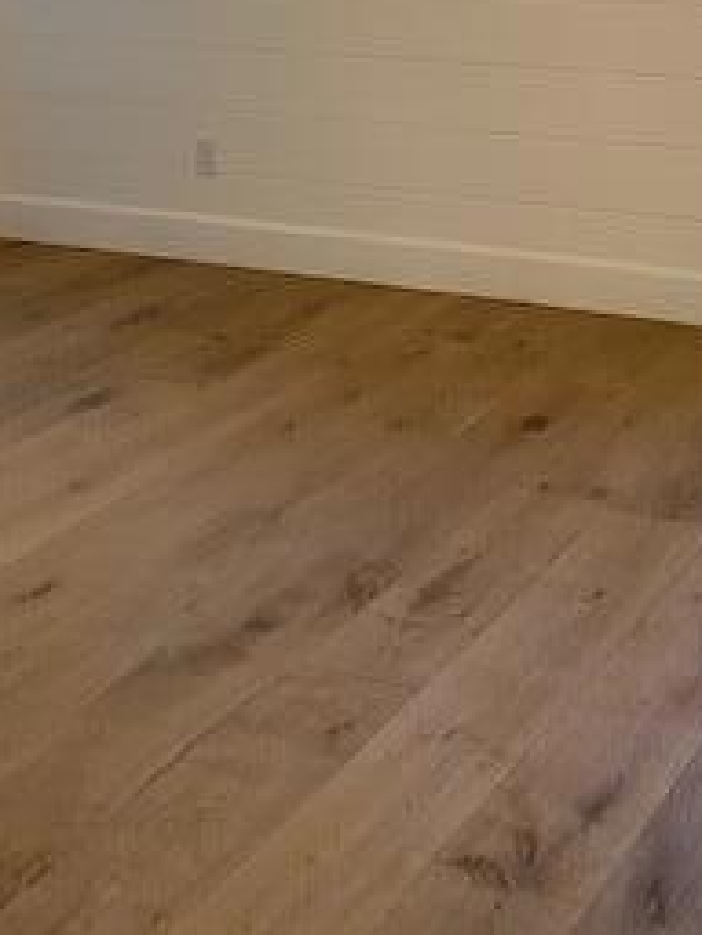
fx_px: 1758
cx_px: 461
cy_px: 91
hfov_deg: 22.5
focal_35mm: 65
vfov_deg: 28.6
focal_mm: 4.25
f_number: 1.8
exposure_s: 1/60
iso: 125
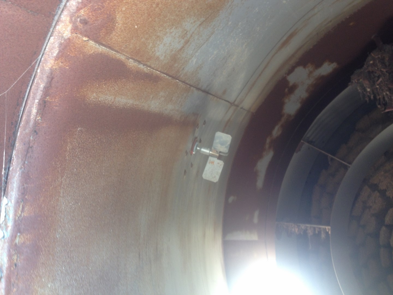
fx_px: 397
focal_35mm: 35
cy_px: 148
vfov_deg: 40.7
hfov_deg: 52.6
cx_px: 196
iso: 80
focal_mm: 4.28
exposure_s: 1/20
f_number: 2.4
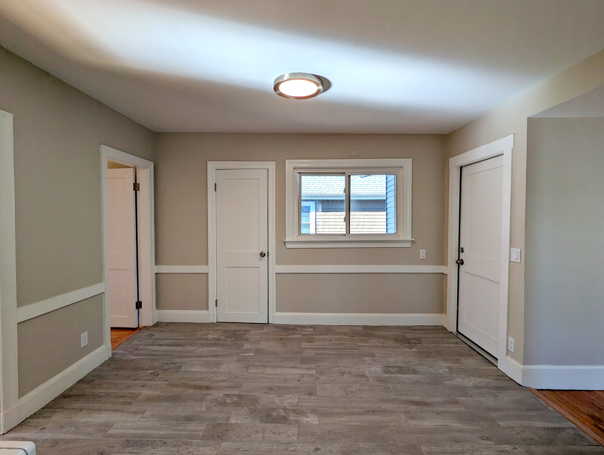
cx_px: 302
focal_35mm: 16
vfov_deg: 78.2
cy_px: 228
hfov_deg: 94.4
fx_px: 280
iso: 51
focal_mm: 2.35
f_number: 2.2
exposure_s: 1/172
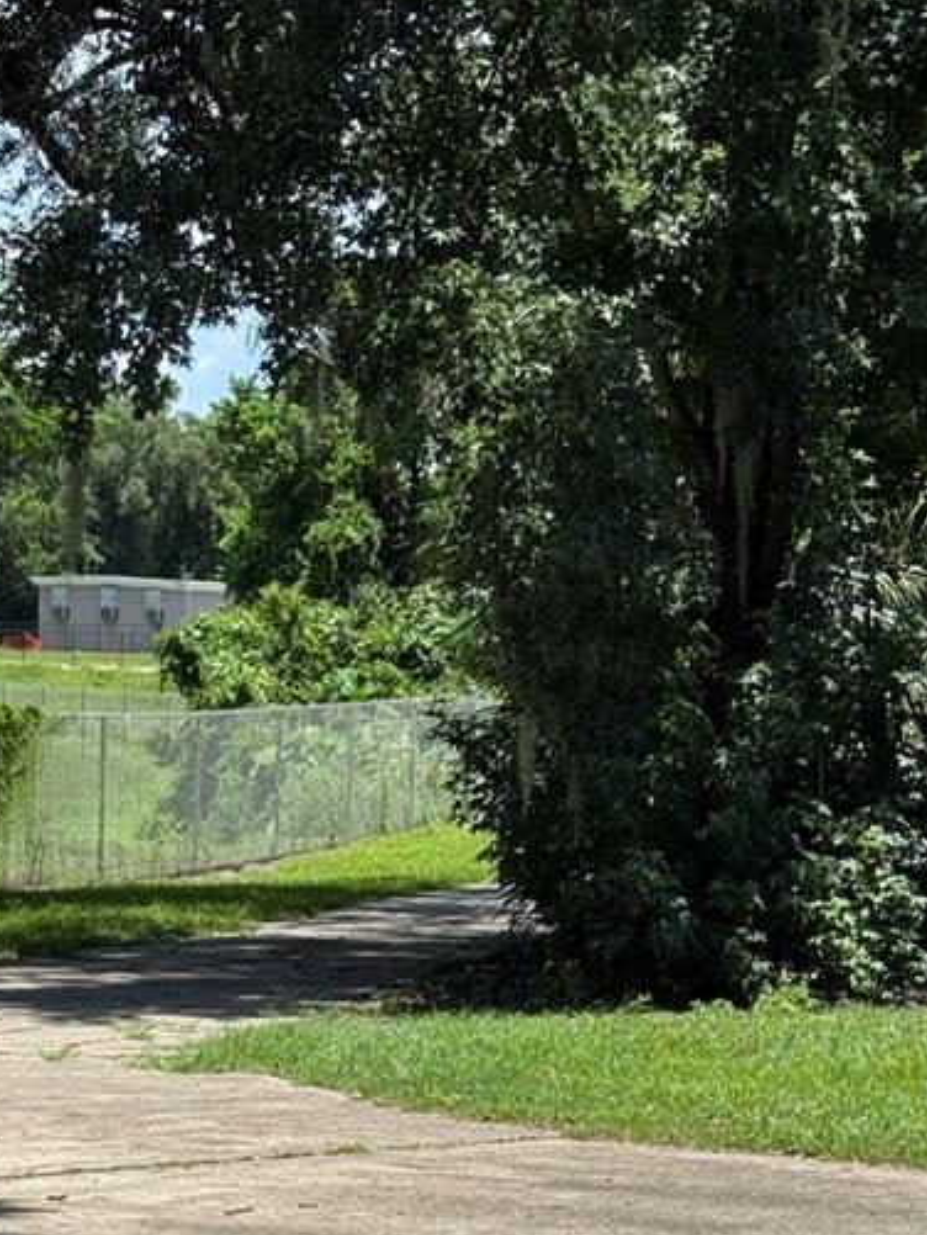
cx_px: 362
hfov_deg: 12.9
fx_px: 4104
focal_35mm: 115
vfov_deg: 17.0
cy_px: 919
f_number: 1.78
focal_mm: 6.76
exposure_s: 1/2833
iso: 64
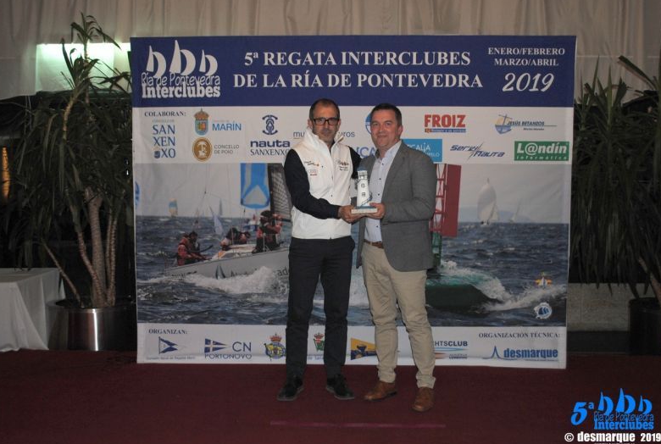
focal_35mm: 40
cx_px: 327
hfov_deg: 48.4
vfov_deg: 33.6
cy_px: 222
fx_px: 736
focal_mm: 26
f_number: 4.2
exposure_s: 1/60
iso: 200
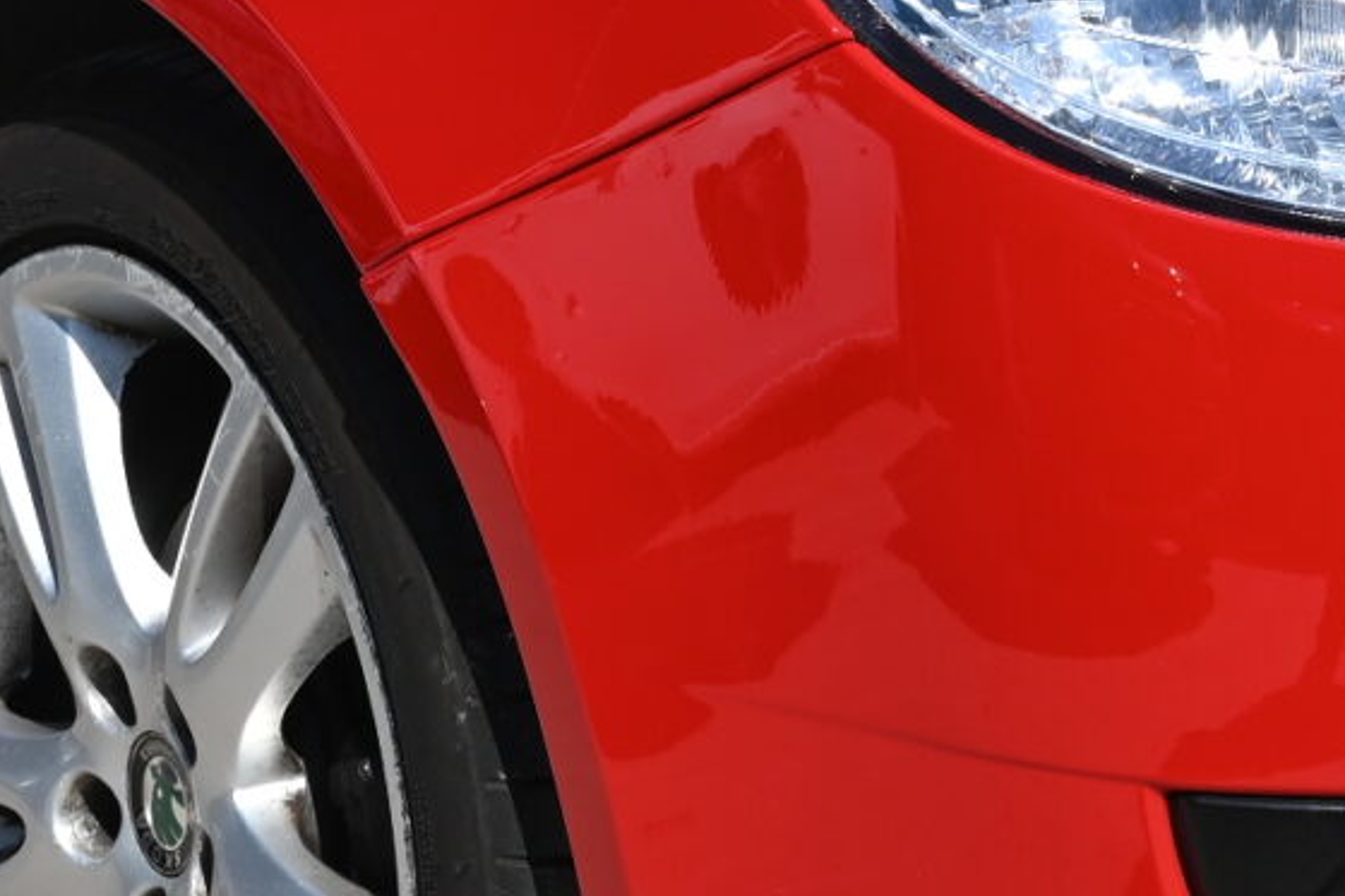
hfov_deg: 12.7
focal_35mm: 160
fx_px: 5976
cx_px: 1398
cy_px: -71
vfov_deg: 8.5
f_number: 8
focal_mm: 35
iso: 100
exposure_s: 1/400
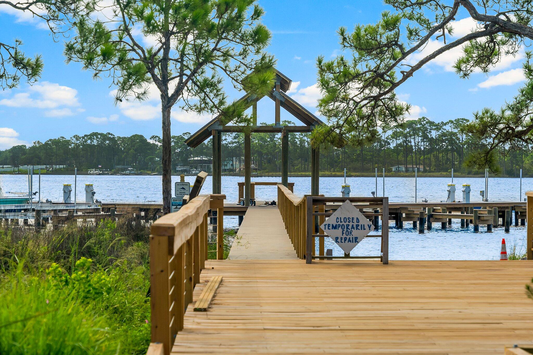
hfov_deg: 19.5
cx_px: 266
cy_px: 178
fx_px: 1554
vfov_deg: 13.0
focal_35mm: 105
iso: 125
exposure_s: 1/500
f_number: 3.5
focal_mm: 70
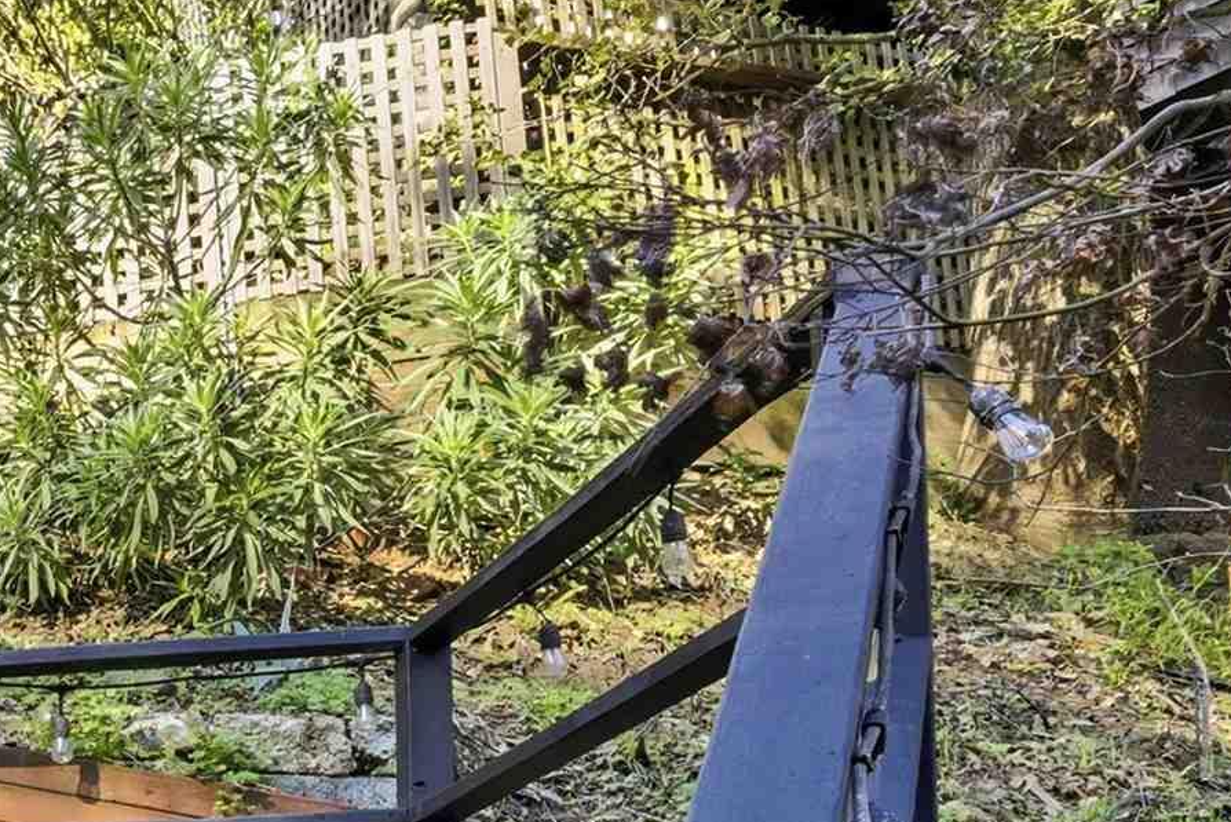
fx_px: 1882
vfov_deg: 20.1
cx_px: -821
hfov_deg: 23.9
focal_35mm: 55
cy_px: 1342
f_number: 10
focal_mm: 16
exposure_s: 1/125
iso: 400
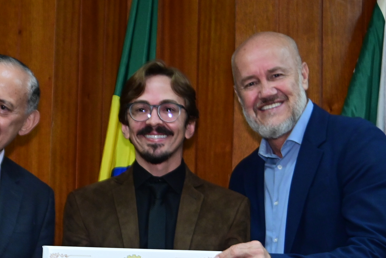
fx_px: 1287
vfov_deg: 11.3
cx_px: 123
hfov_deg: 17.0
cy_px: 240
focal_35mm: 120
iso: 5000
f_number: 5.6
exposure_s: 1/250
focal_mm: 62
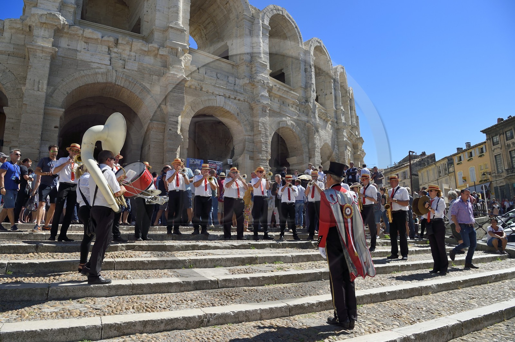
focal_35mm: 24
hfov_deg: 73.8
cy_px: 171
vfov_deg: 53.1
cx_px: 258
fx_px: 343
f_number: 9
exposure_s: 1/500
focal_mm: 24
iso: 200
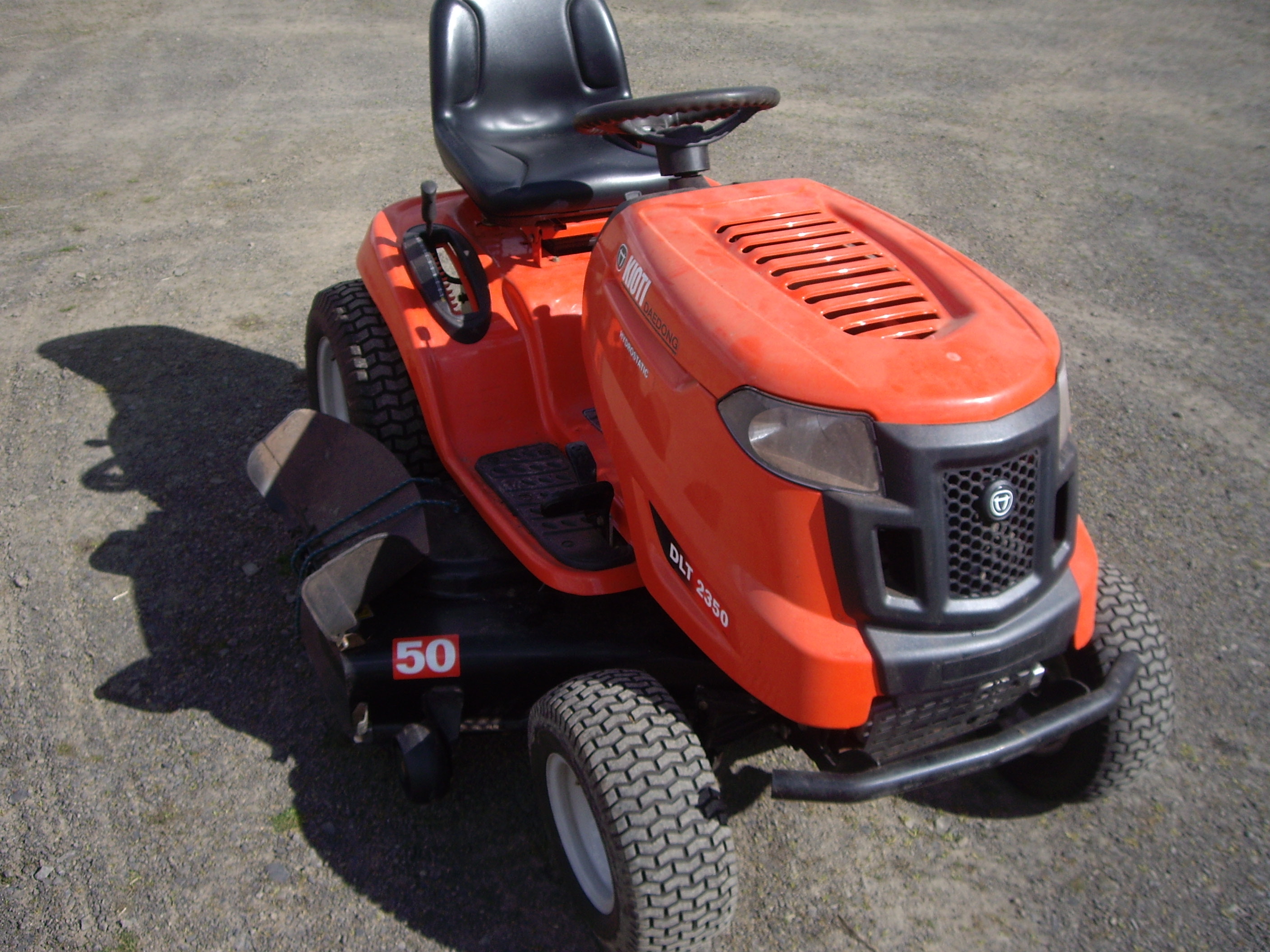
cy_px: 476
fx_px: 1394
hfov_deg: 49.0
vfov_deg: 37.7
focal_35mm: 38
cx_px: 635
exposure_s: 1/500
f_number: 4.3
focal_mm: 6.2
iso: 64
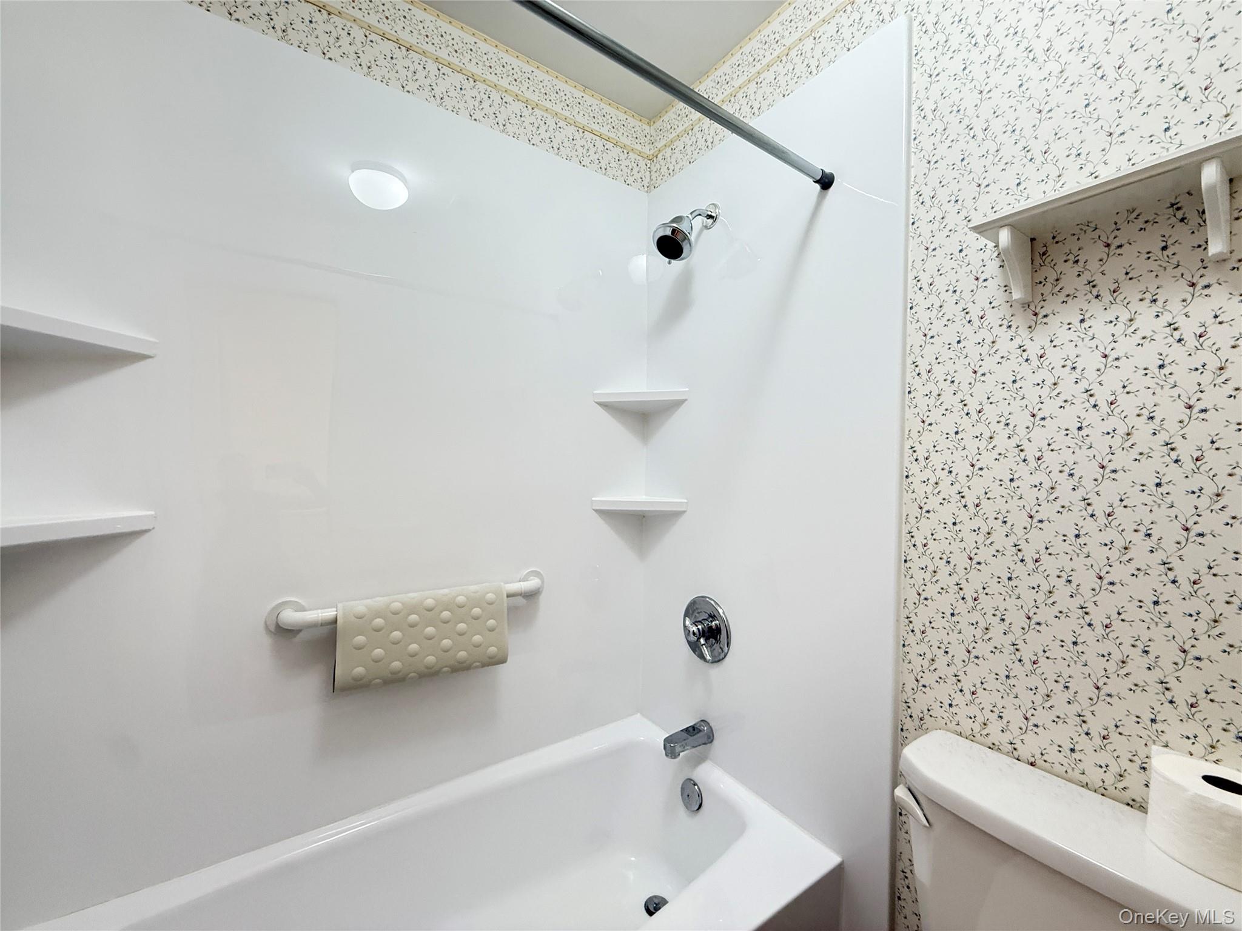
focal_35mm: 14
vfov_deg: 85.7
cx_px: 621
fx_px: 502
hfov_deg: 102.1
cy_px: 466
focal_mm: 2.22
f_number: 2.2
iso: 320
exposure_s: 1/120
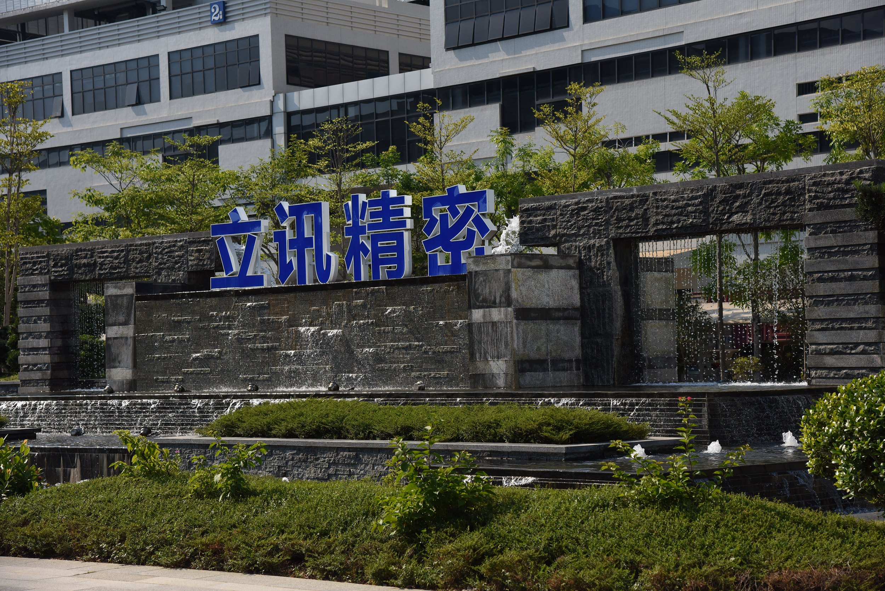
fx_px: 1721
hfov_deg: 28.8
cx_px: 442
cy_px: 296
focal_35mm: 70
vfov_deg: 19.5
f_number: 6.3
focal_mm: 70
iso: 1000
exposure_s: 1/5000
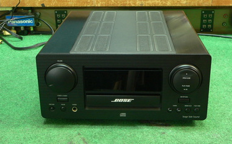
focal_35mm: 55
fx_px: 347
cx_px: 115
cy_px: 66
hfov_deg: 36.9
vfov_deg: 23.5
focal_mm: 8.5
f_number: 2.8
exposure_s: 1/4
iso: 200
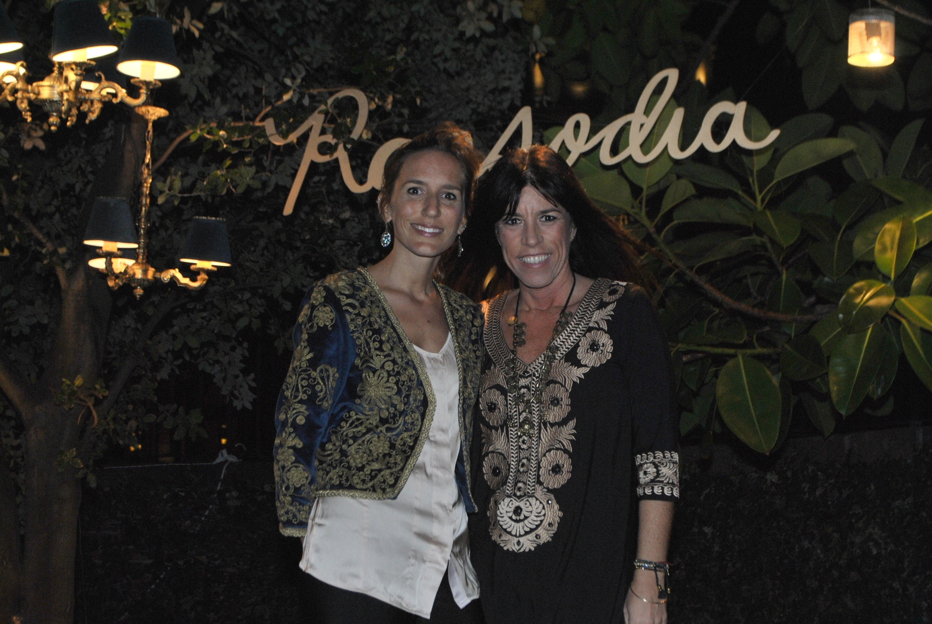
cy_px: 312
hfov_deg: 30.5
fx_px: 1711
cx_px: 466
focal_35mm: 66
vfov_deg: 20.7
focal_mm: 44
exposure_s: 1/80
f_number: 5.6
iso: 400
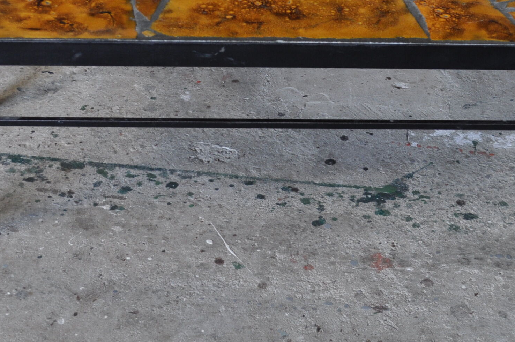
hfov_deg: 23.9
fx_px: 1214
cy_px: 84
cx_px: 268
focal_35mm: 85
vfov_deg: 15.9
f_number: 4.2
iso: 500
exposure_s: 1/60
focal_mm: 26
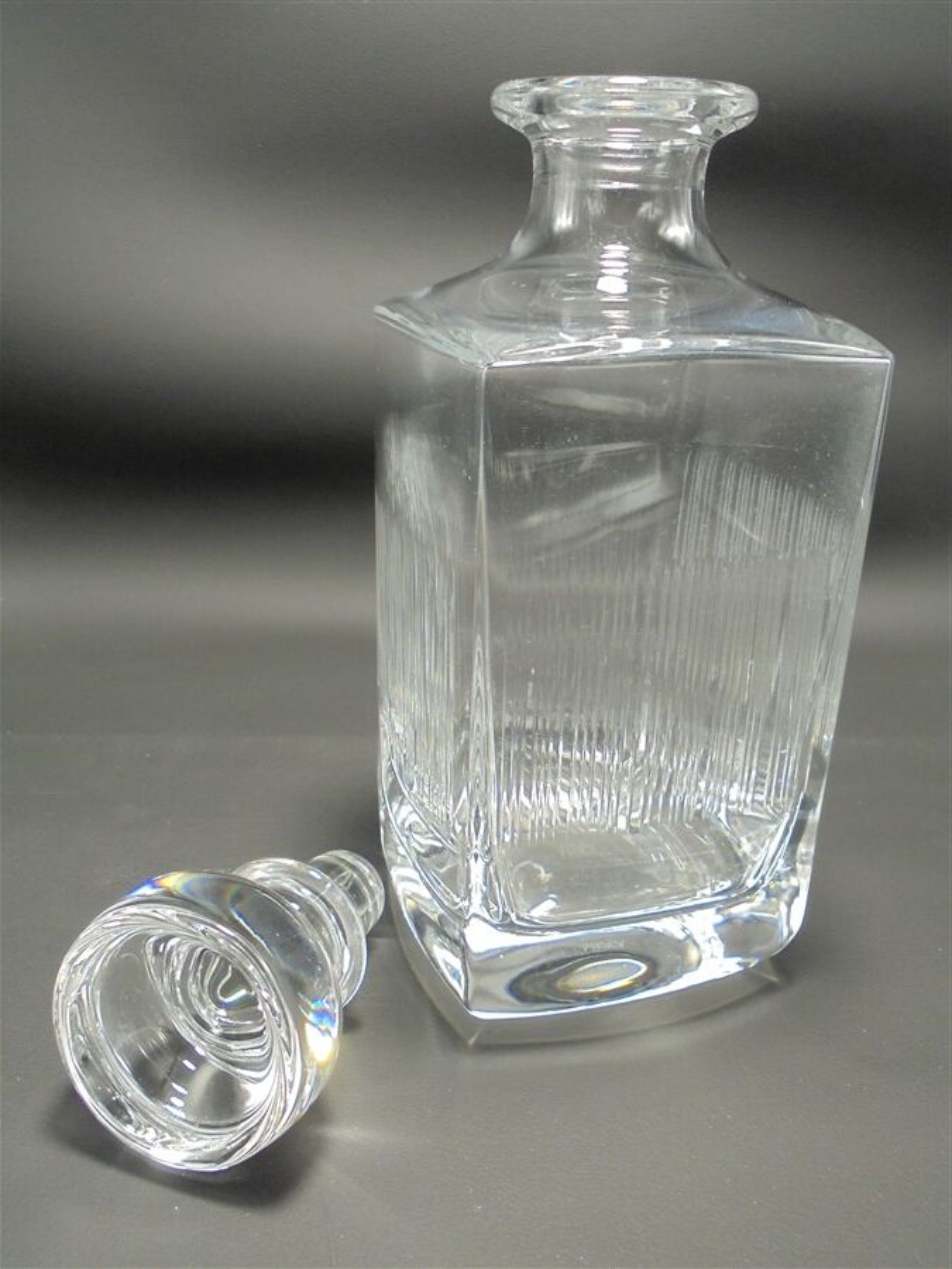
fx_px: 1063
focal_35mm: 29
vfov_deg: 61.7
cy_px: 634
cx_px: 476
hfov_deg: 48.2
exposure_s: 1/30
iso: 250
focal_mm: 5.3
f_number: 3.7
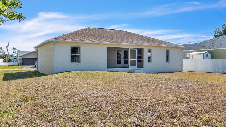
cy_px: 71
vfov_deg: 38.9
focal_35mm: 30
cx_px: 112
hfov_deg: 64.3
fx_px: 180
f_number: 8
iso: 400
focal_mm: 19
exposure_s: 1/1250
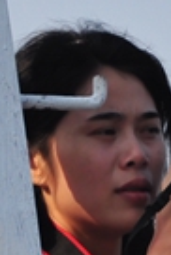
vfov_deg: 4.5
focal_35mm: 459
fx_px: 3262
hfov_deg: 3.0
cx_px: 413
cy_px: 333
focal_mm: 52
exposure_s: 1/2000
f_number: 5
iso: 320
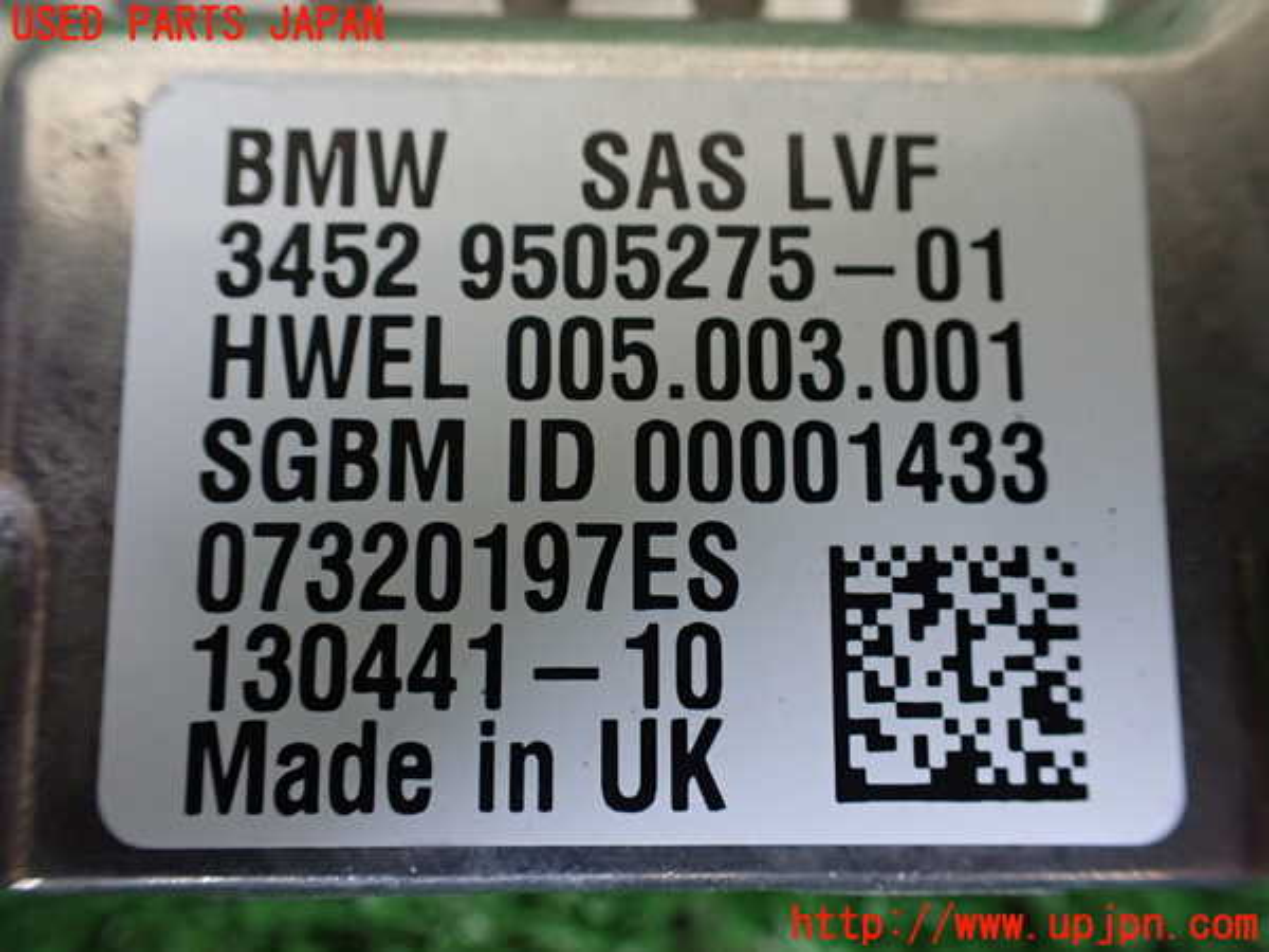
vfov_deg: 46.8
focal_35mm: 30
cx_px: 634
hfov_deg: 60.0
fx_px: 1100
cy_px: 476
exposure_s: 1/125
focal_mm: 5.4
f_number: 2.3
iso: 400
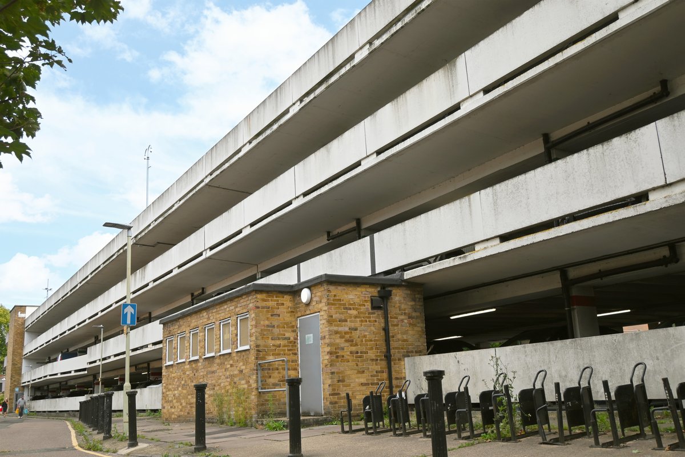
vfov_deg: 39.1
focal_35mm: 34
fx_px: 642
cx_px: 342
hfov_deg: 56.1
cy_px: 228
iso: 100
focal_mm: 22.5
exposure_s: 1/200
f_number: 4
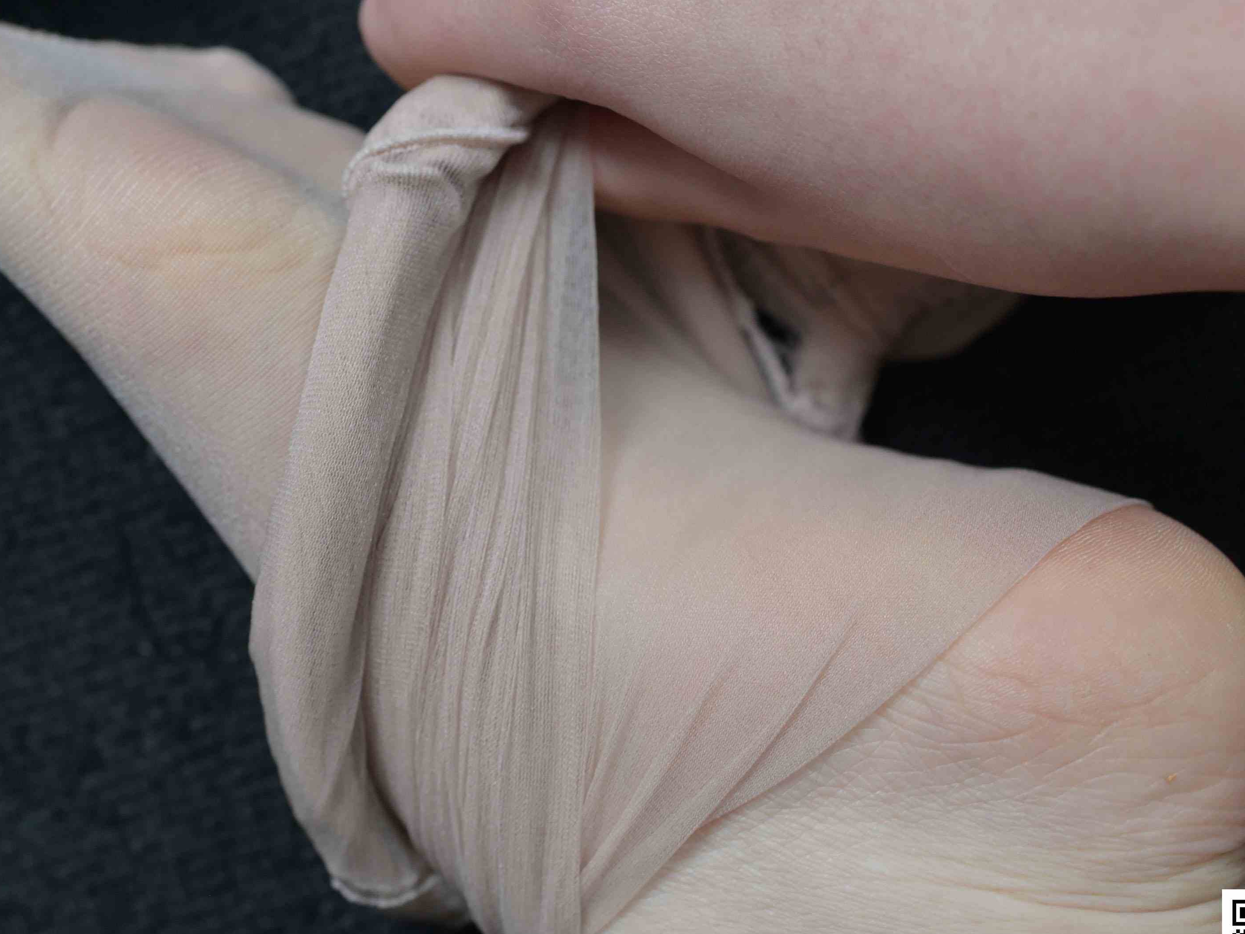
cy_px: 430
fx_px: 1978
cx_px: 432
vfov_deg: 26.5
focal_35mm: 55
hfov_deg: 34.7
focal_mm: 35
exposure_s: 1/160
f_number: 4
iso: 800
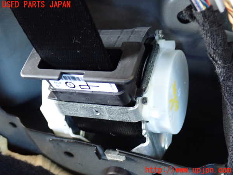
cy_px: 88
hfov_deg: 38.2
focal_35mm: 50
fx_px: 337
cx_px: 116
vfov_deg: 29.1
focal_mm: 9.01
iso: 800
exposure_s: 1/25
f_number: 3.2
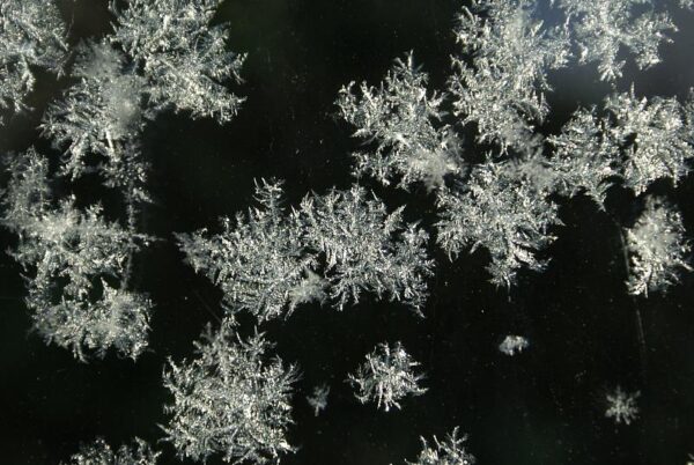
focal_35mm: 105
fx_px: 2027
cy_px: 232
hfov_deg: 19.4
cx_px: 347
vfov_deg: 13.1
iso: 125
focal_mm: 70
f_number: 5.6
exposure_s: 1/125
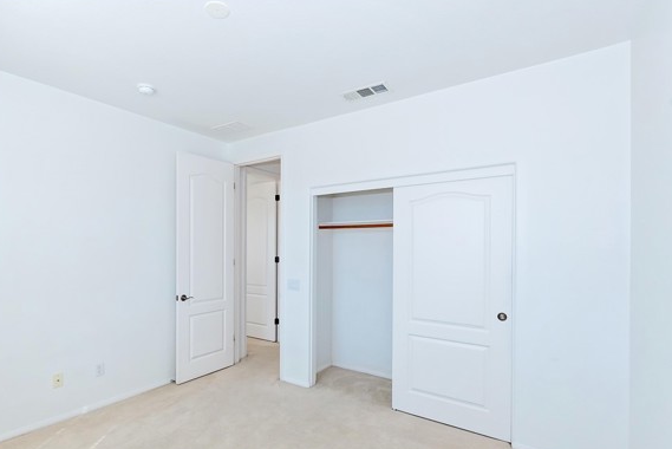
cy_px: 243
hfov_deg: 89.7
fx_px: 336
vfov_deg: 67.3
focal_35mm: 18
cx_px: 305
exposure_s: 1/250
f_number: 9
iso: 800
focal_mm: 11
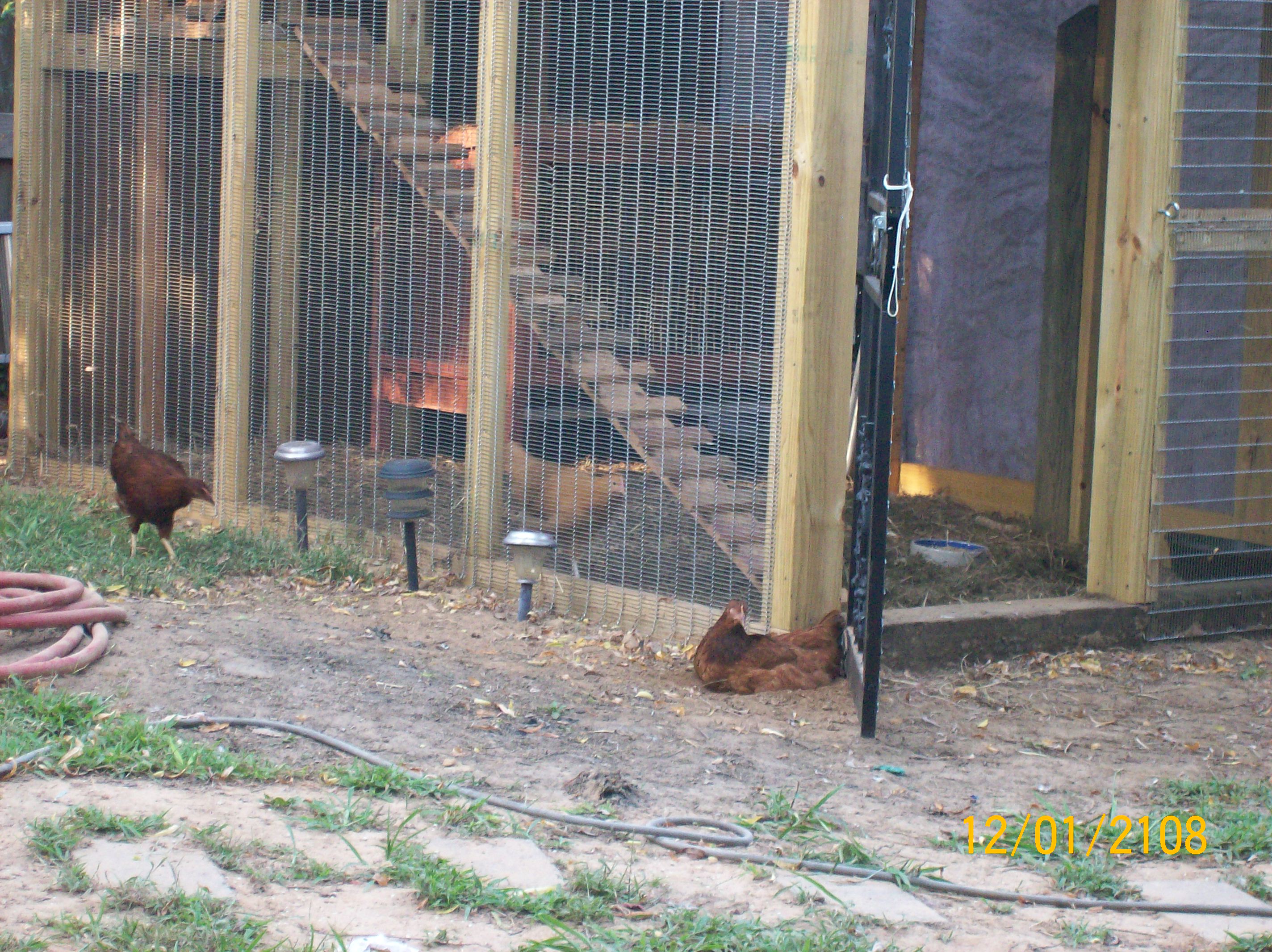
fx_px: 3966
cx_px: 636
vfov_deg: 13.7
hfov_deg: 18.2
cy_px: 476
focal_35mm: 108
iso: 160
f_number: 4.8
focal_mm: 18
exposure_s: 1/29
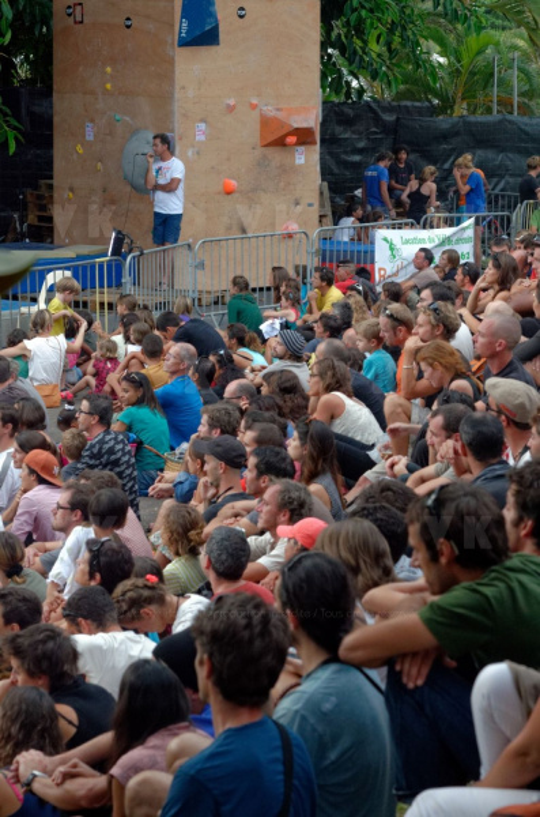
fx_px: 2375
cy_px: 408
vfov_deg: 19.5
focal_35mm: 105
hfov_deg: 13.0
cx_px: 270
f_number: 5.6
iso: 500
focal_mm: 70
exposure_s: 1/125
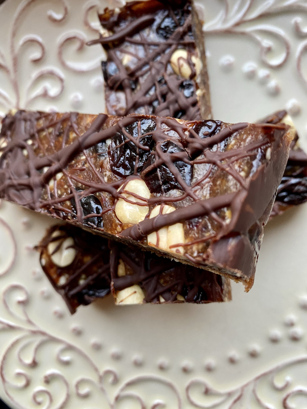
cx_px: 154
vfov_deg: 67.3
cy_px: 204
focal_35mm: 26
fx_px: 307
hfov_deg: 53.1
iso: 200
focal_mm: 4.25
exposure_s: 1/60
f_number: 1.8
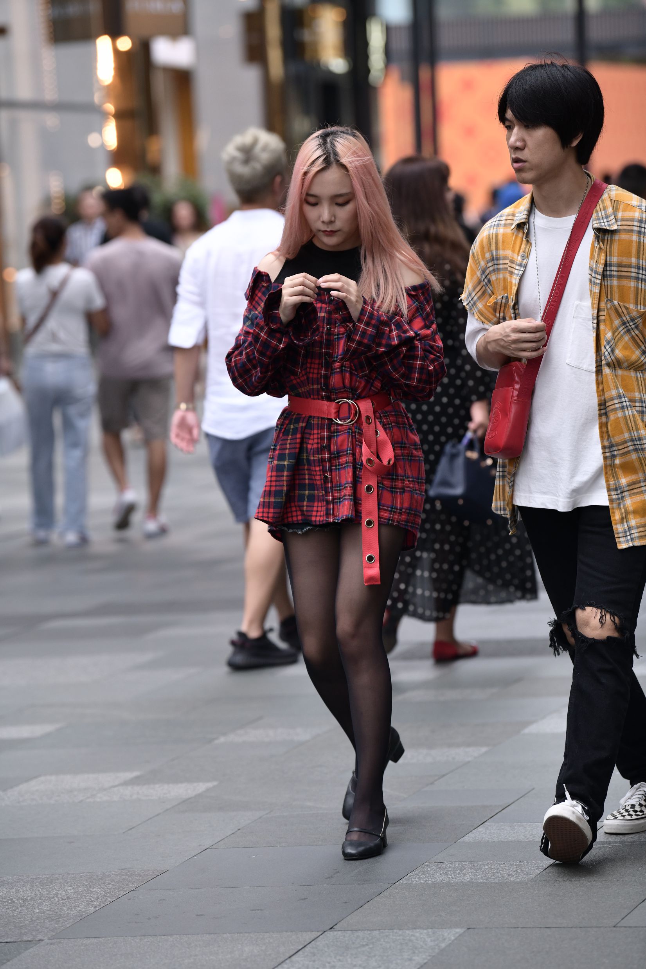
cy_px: 484
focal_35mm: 170
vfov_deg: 12.1
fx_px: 4575
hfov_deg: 8.1
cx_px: 323
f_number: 4
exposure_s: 1/800
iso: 720
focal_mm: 170
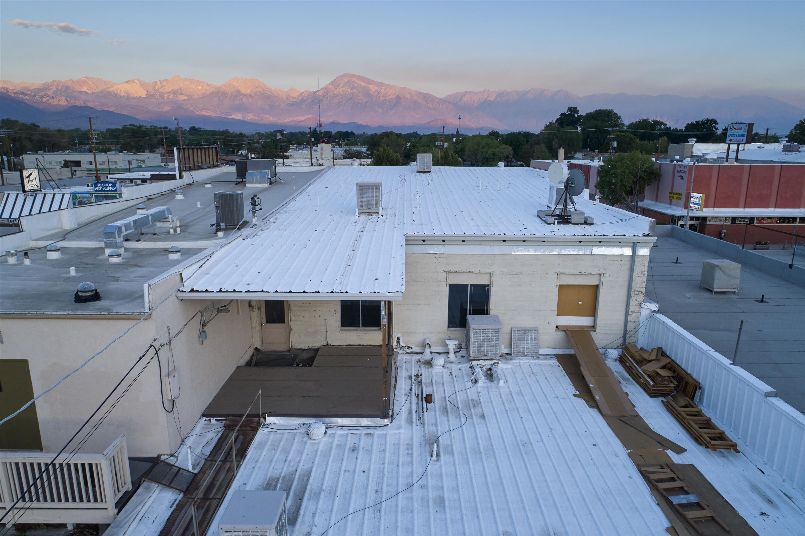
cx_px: 402
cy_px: 268
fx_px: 536
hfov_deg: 73.8
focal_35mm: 24
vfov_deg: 53.1
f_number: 5.6
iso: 400
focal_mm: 8.8
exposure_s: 1/240
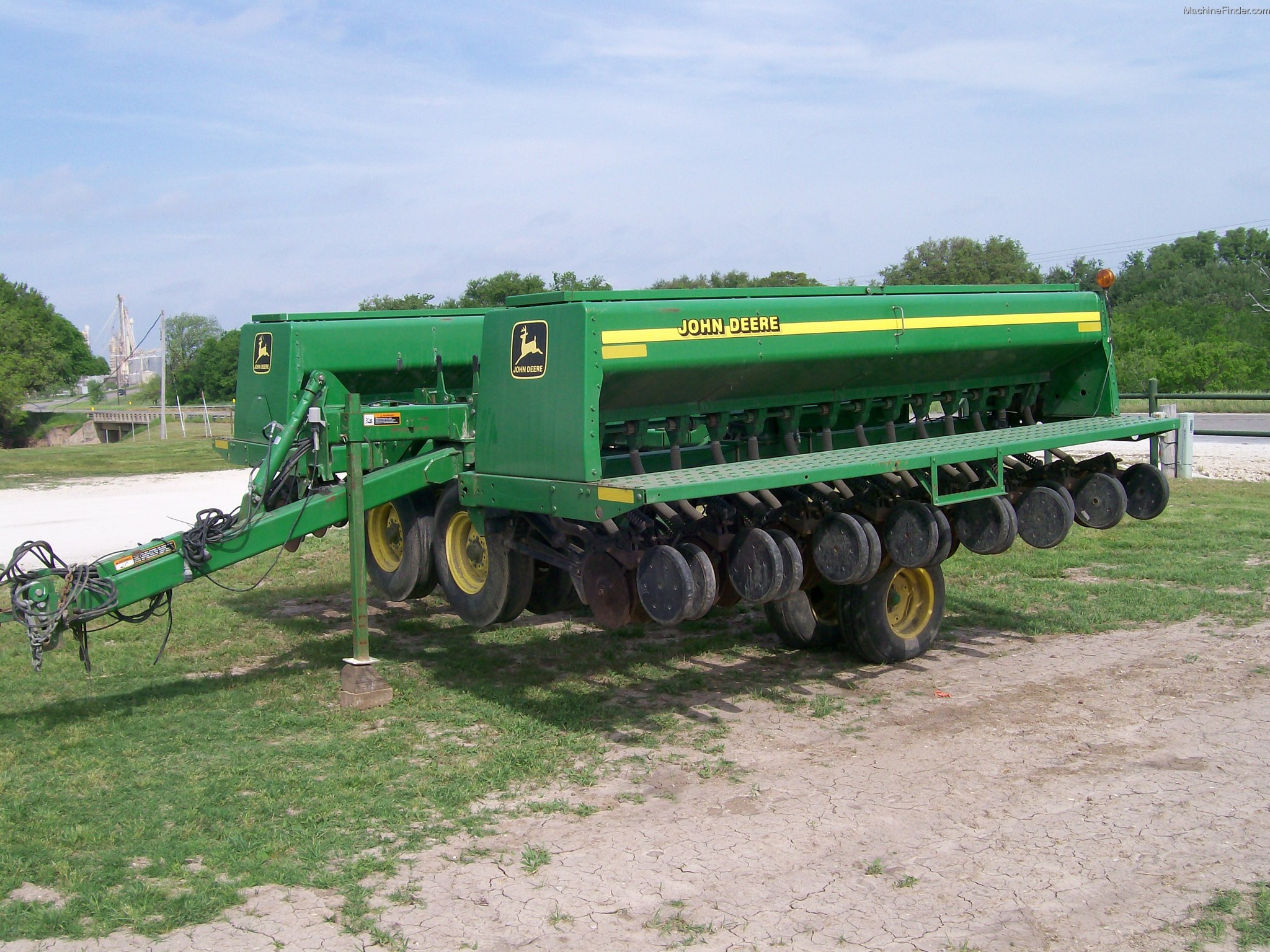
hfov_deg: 51.4
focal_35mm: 36
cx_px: 635
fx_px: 1321
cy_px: 476
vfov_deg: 39.7
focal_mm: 6
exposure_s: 1/575
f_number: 4.8
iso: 80
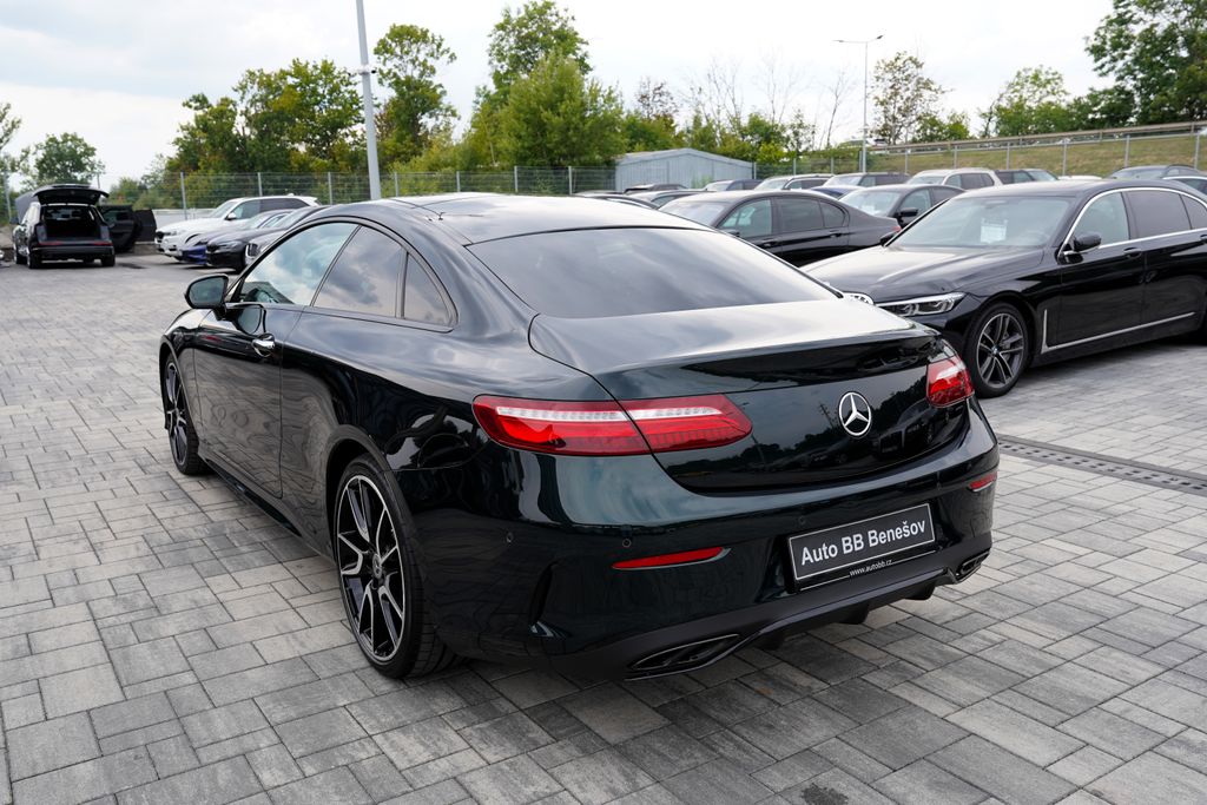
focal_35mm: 30
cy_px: 402
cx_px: 604
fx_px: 1006
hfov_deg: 61.9
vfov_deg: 43.6
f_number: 6.3
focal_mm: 30
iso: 100
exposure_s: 1/160
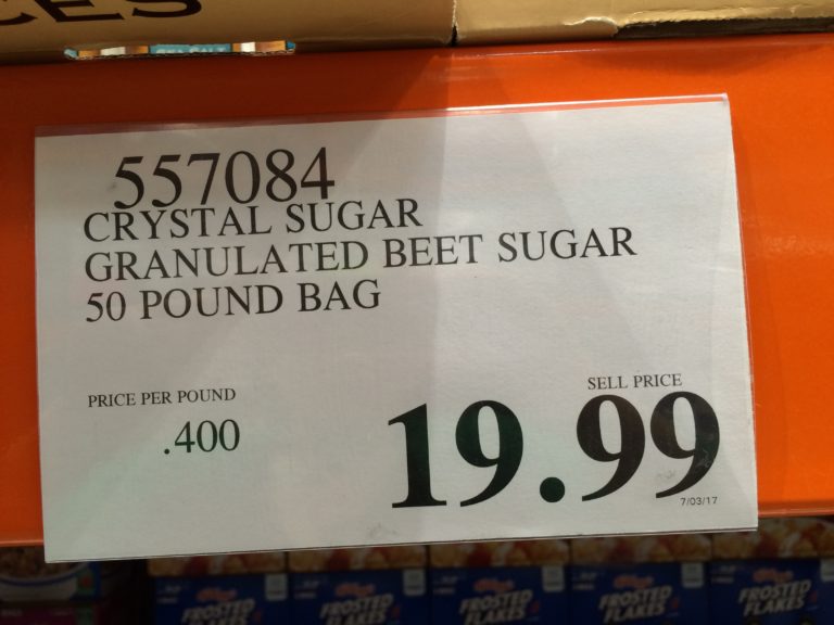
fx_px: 699
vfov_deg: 48.2
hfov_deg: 61.7
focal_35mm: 29
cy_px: 312
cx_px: 417
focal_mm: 4.15
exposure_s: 1/30
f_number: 2.2
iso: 80
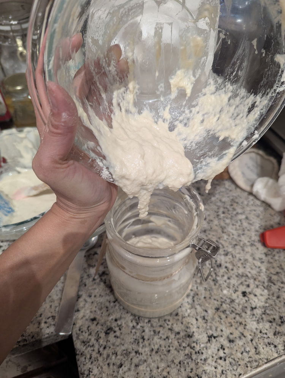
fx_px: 263
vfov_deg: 71.5
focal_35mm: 24
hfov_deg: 56.9
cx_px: 142
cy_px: 189
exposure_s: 1/40
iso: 421
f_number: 1.85
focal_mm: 6.81
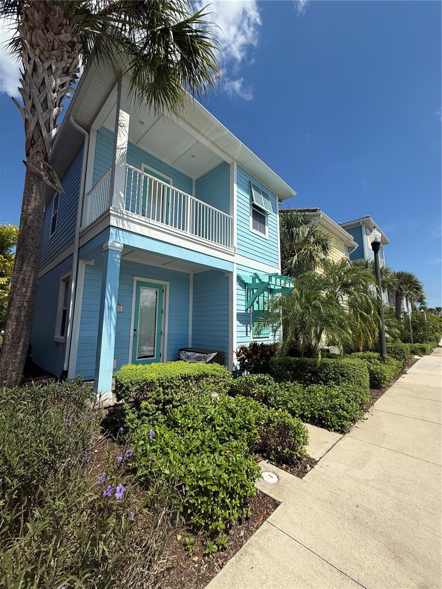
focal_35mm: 14
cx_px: 221
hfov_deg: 85.7
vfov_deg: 102.1
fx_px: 238
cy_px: 294
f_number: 2.2
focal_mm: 2.22
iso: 50
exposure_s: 1/2841
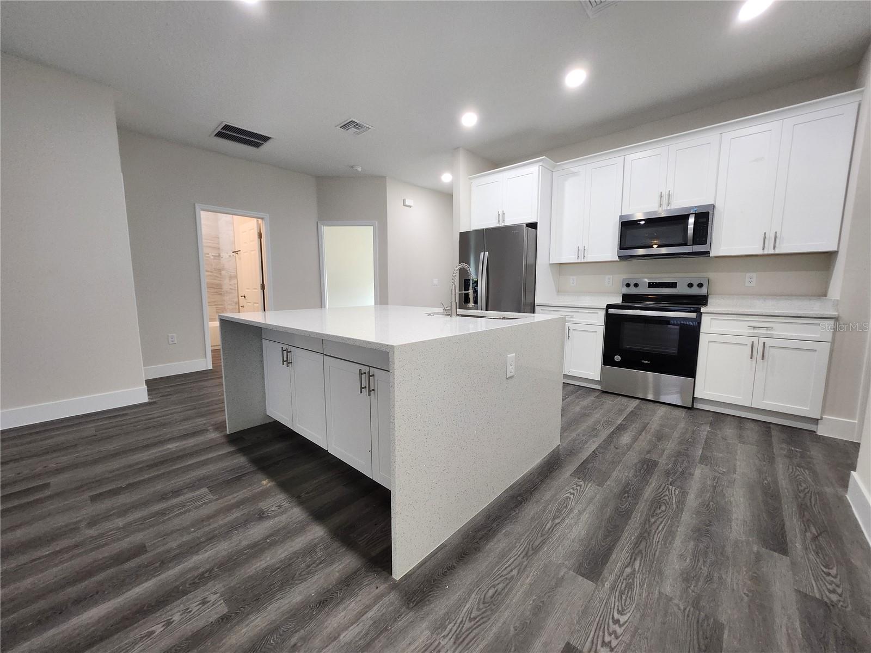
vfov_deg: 89.9
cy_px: 326
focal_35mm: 13
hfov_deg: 106.2
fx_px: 327
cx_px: 436
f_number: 2.2
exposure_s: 1/60
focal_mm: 1.74
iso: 250
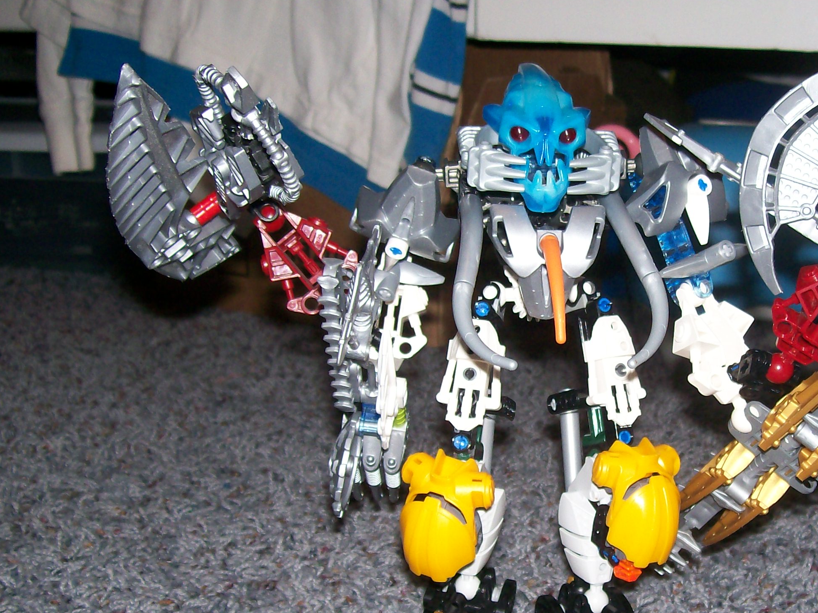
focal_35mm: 57
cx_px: 559
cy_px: 392
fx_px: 1347
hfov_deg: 33.4
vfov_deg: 25.6
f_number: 2.7
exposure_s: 1/64
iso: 80
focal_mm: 6
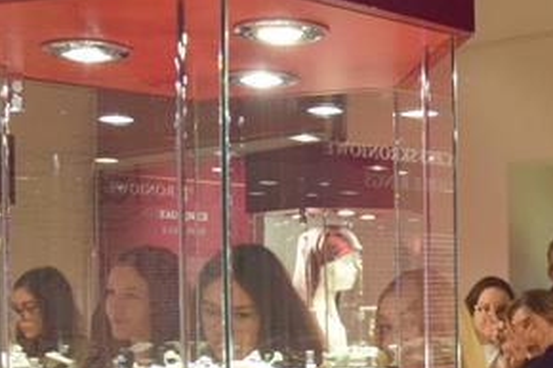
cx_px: 530
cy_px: 330
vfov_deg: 19.9
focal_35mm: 67
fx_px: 1029
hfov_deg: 28.5
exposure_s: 1/60
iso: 1250
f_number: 3.5
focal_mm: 18
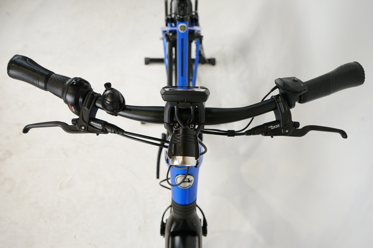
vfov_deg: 37.9
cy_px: 124
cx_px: 186
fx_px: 363
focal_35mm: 35
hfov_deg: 54.4
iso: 2500
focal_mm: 35
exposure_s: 1/200
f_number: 6.3
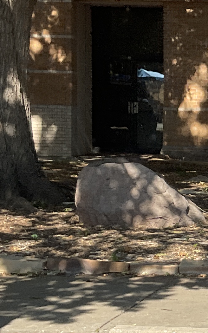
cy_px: 159
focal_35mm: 118
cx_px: 407
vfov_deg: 17.7
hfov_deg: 10.3
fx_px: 1071
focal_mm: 3
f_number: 1.8
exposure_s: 1/912
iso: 16
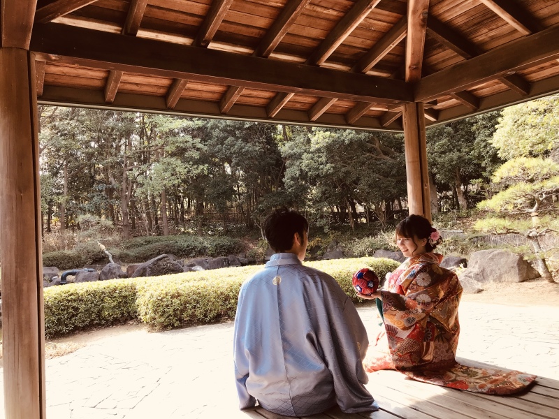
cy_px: 210
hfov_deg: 63.4
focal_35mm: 28
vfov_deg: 49.7
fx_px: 452
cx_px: 280
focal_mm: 3.99
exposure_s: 1/131
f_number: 1.8
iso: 20
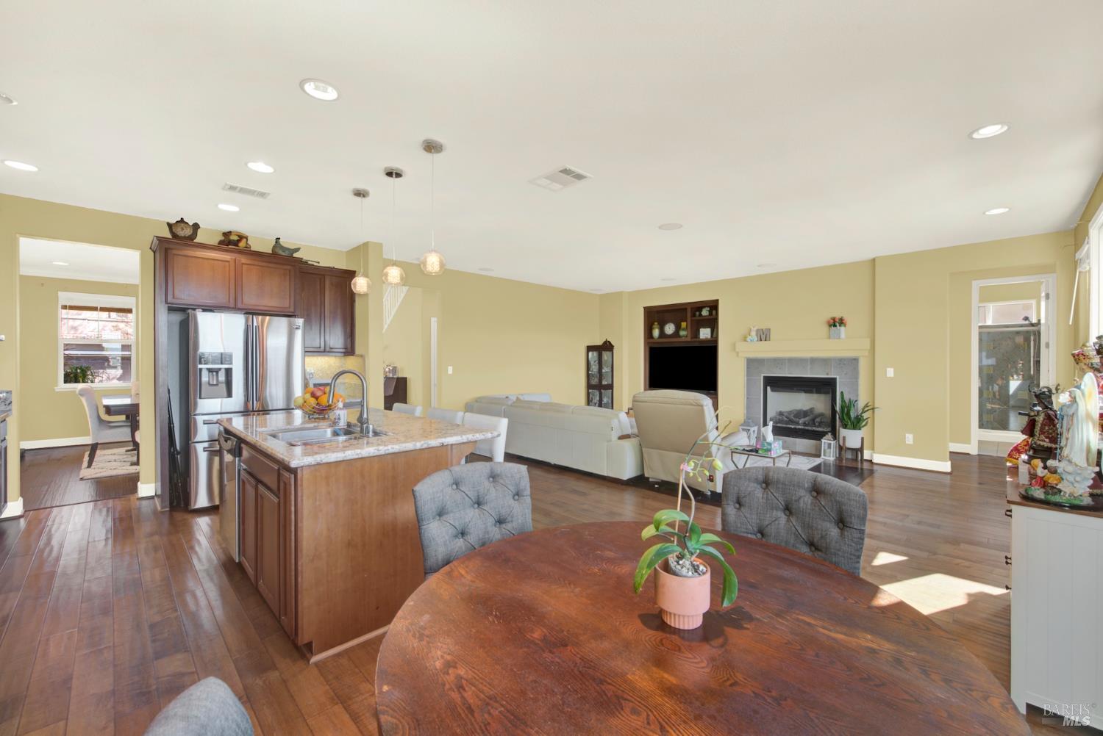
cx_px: 552
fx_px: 429
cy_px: 368
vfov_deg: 81.3
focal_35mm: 14
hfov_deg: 104.2
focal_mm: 14
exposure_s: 1/6
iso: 100
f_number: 14
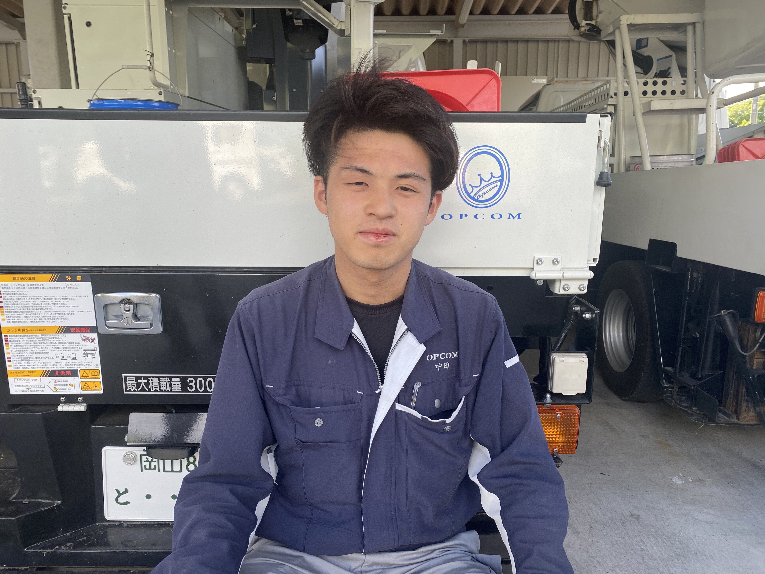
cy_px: 287
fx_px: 575
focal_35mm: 26
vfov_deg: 53.1
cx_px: 382
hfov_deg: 67.3
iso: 32
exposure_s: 1/186
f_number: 1.8
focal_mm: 4.25
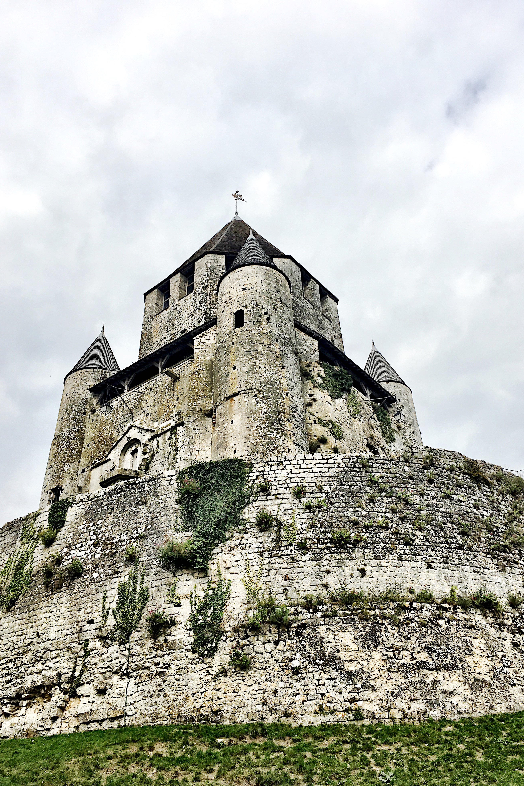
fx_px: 677
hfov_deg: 42.3
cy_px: 398
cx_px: 276
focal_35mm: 31
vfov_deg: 60.3
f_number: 2.2
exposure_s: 1/1350
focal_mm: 4.15
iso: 25
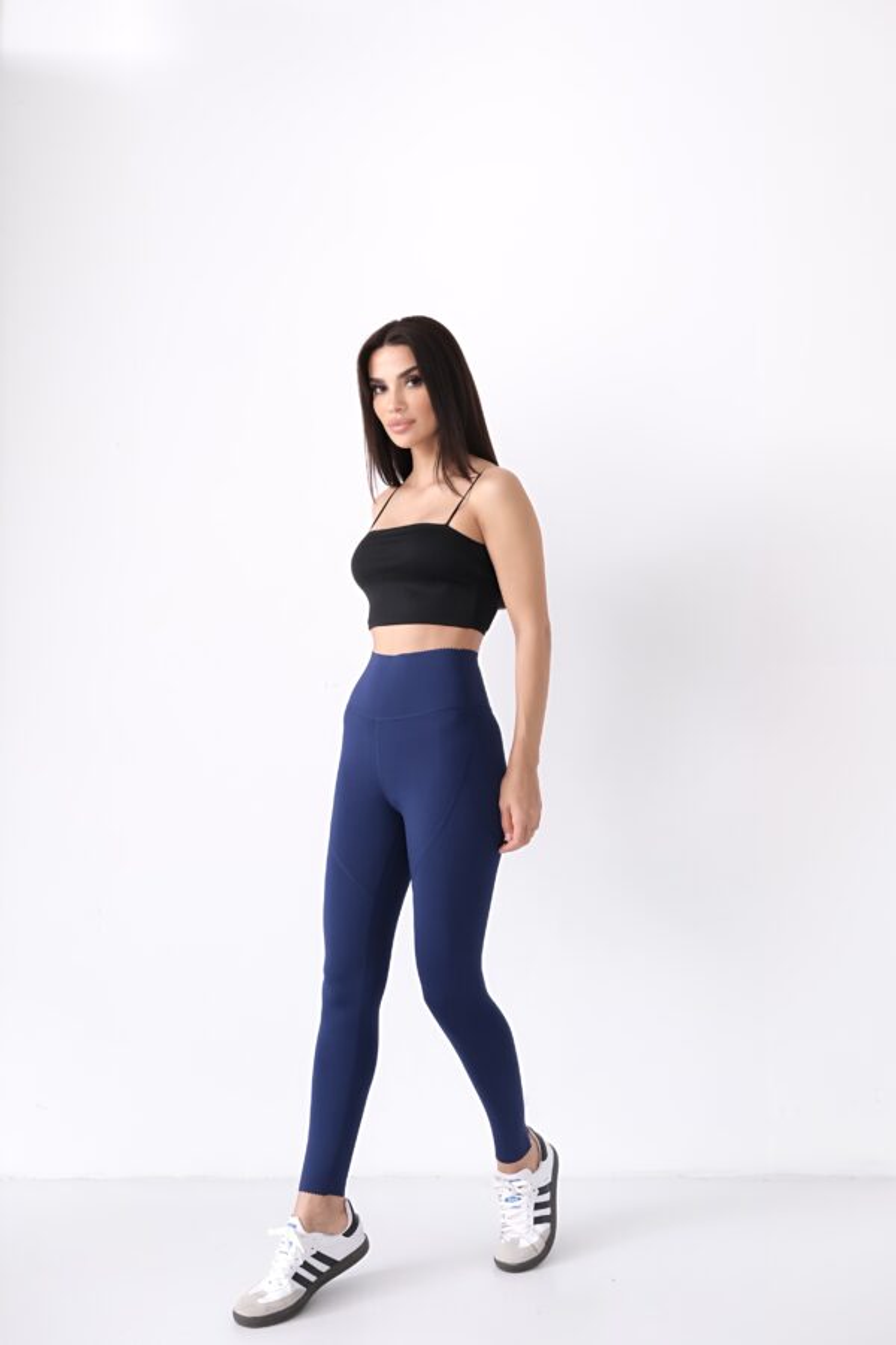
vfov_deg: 57.2
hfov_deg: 40.0
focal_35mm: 33
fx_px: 1232
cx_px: 448
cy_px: 672
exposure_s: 1/60
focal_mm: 22.3
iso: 2500
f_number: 5.6
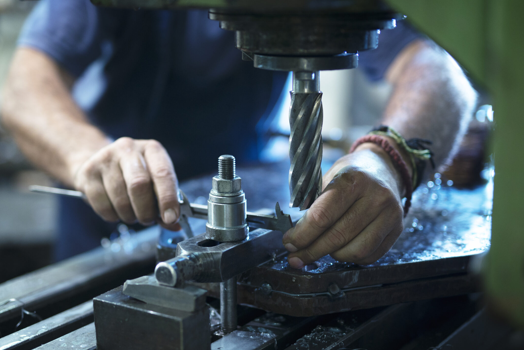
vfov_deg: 22.6
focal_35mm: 60
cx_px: 234
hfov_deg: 33.4
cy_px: 186
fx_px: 874
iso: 500
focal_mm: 50
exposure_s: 1/125
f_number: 1.4
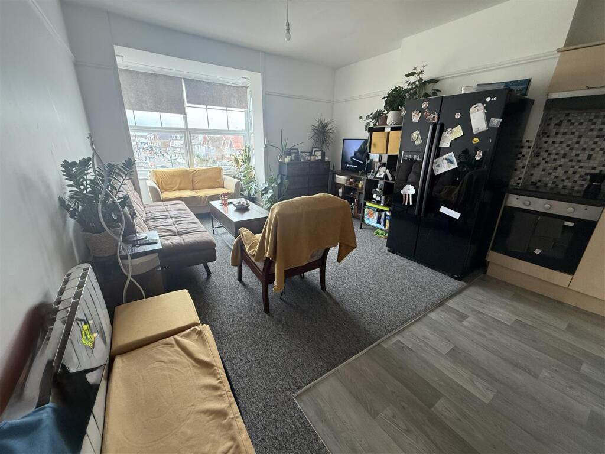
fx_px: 245
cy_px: 227
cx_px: 302
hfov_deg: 102.1
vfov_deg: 85.7
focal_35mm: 14
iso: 200
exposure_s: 1/99
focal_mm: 2.22
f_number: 2.2
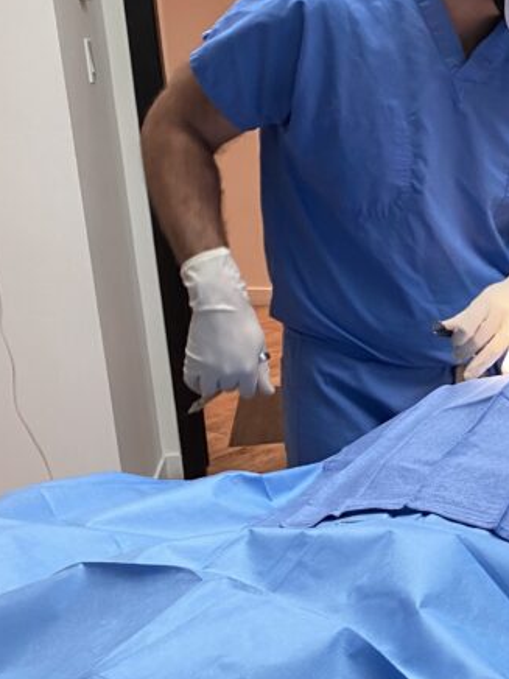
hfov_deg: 22.6
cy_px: 433
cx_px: 563
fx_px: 1196
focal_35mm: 61
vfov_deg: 31.5
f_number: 1.8
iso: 100
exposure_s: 1/60
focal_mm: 4.25
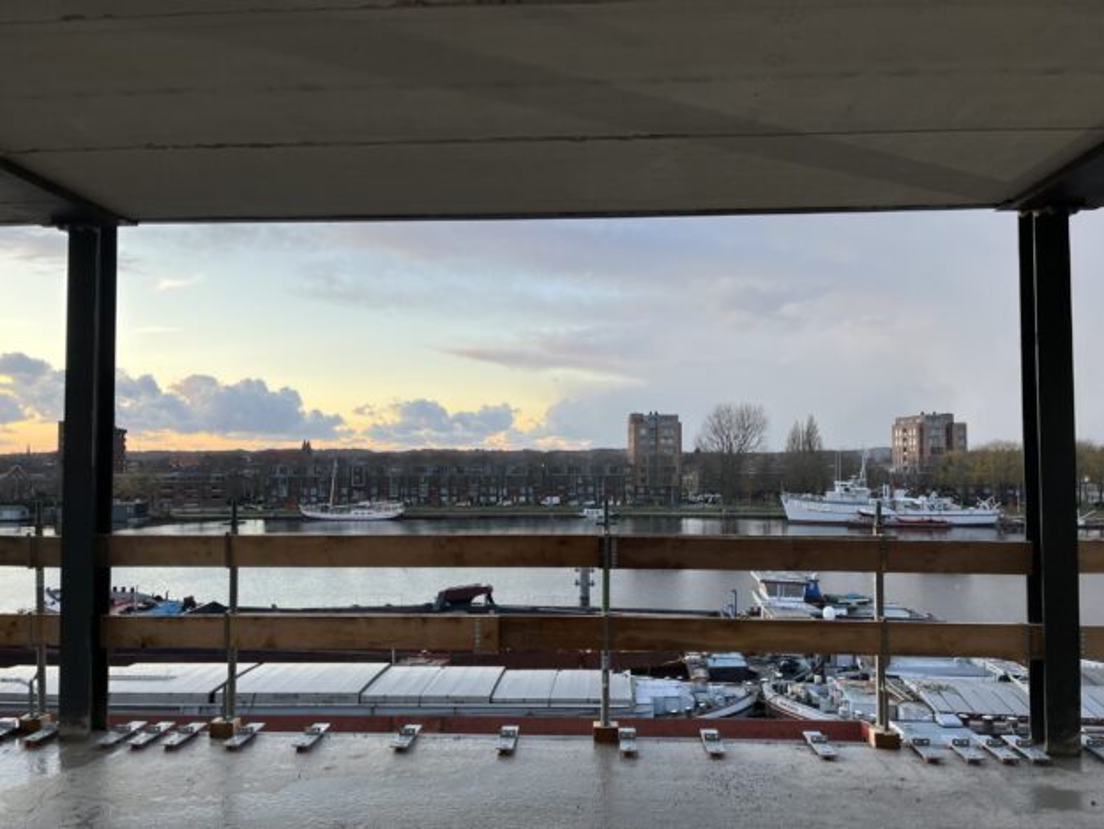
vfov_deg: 53.1
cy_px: 414
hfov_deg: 67.3
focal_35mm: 26
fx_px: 829
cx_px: 552
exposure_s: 1/168
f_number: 1.6
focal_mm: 5.1
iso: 40
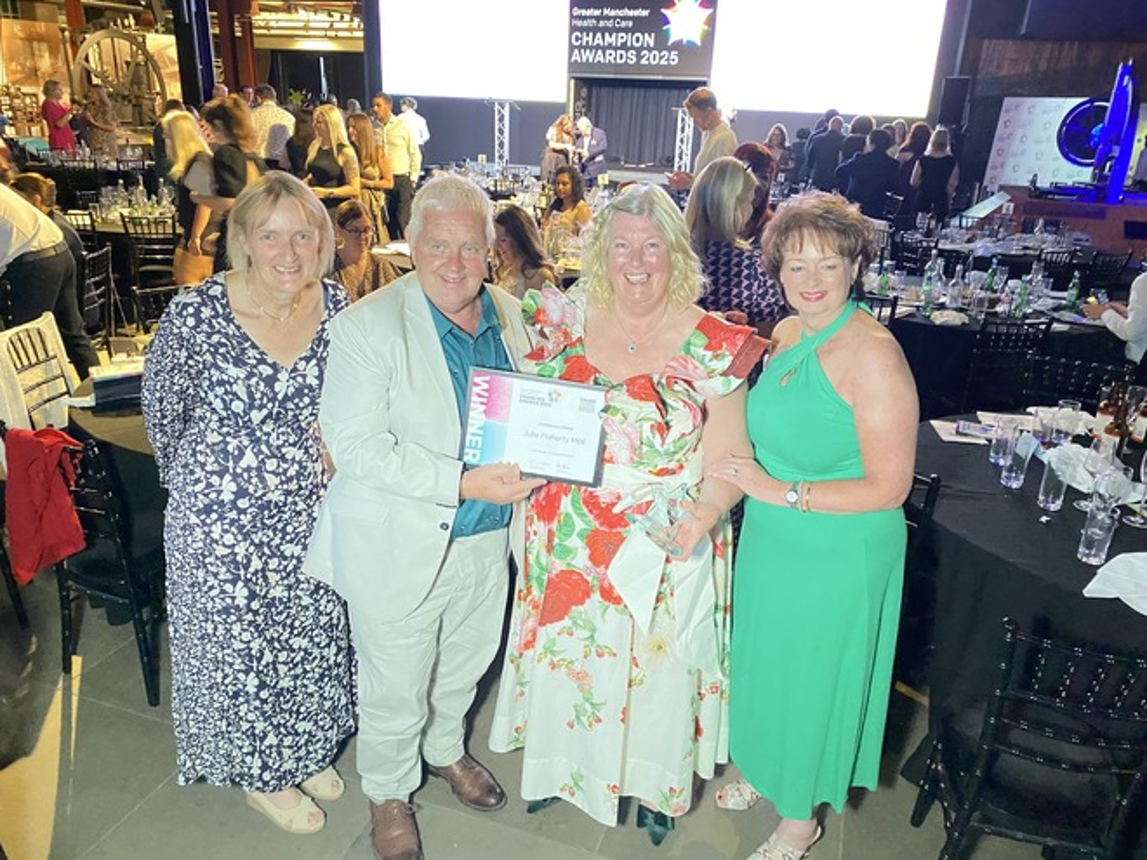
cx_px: 574
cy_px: 430
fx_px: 862
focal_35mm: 26
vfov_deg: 53.1
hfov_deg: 67.3
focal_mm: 4.25
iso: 800
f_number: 1.8
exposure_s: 1/25
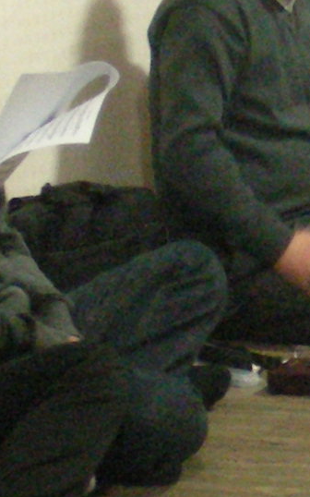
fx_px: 2854
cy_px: 309
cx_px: 471
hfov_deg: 6.1
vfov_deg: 9.9
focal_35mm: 211
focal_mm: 6.3
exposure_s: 1/8
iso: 462
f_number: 3.5
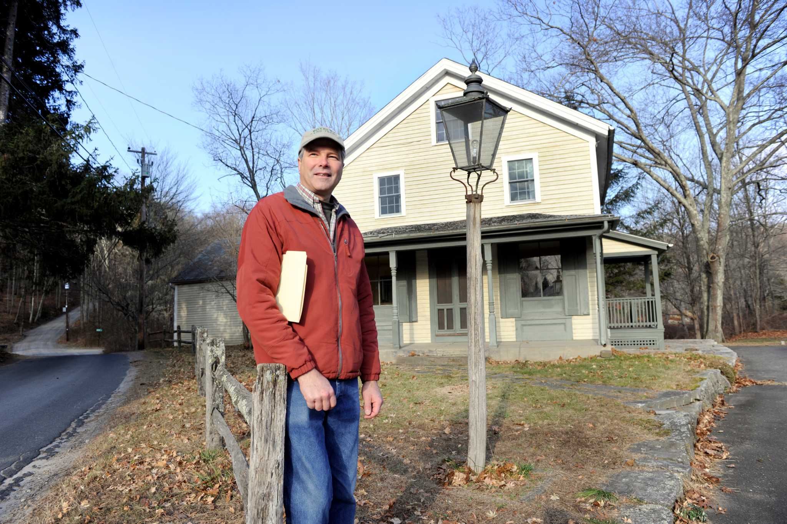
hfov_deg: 73.8
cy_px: 262
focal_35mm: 24
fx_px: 524
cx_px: 394
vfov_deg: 53.1
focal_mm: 24
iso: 400
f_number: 4.5
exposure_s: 1/1000
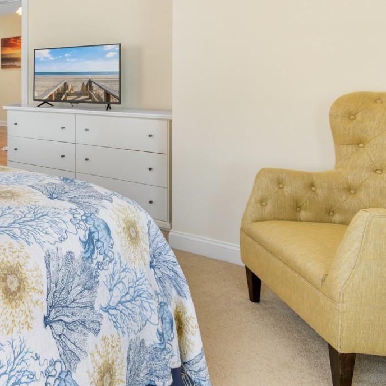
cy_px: 93
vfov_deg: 51.6
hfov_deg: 43.3
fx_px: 378
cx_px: -28
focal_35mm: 30
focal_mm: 10
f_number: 4.5
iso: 100
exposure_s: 1/20
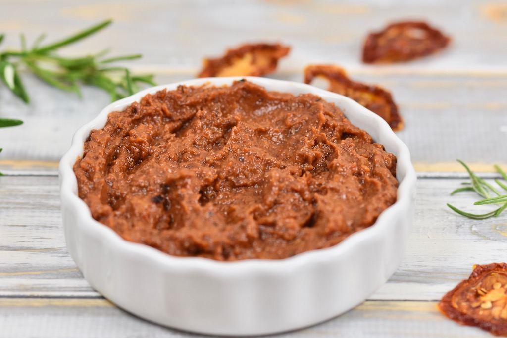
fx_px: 2218
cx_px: 254
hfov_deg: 13.0
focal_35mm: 158
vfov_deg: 8.7
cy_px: 169
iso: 400
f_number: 5
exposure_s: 1/100
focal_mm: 105
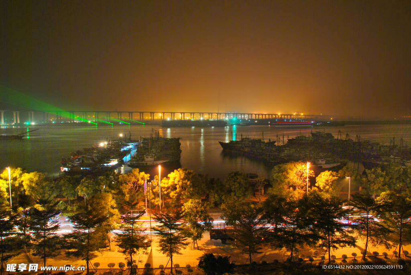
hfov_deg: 67.3
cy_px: 138
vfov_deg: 48.0
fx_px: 309
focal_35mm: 27
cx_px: 206
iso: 100
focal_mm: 18
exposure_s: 15
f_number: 10
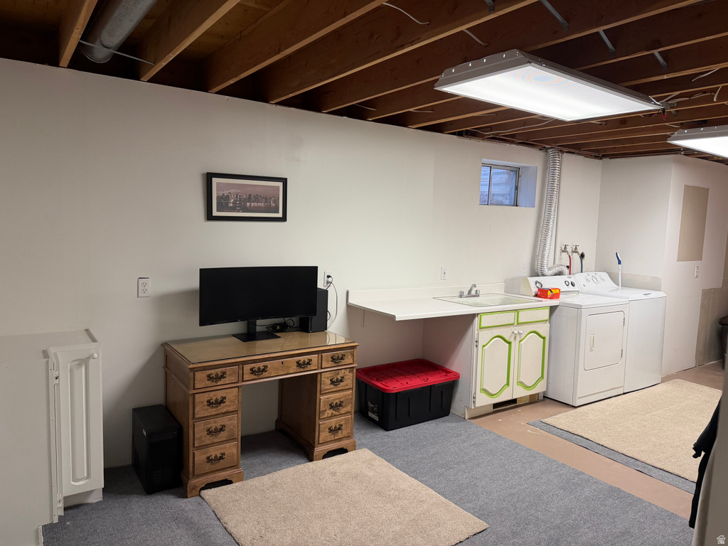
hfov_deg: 71.6
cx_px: 364
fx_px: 505
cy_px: 273
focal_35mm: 24
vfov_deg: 56.8
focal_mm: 6.76
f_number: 1.78
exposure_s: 1/120
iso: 200
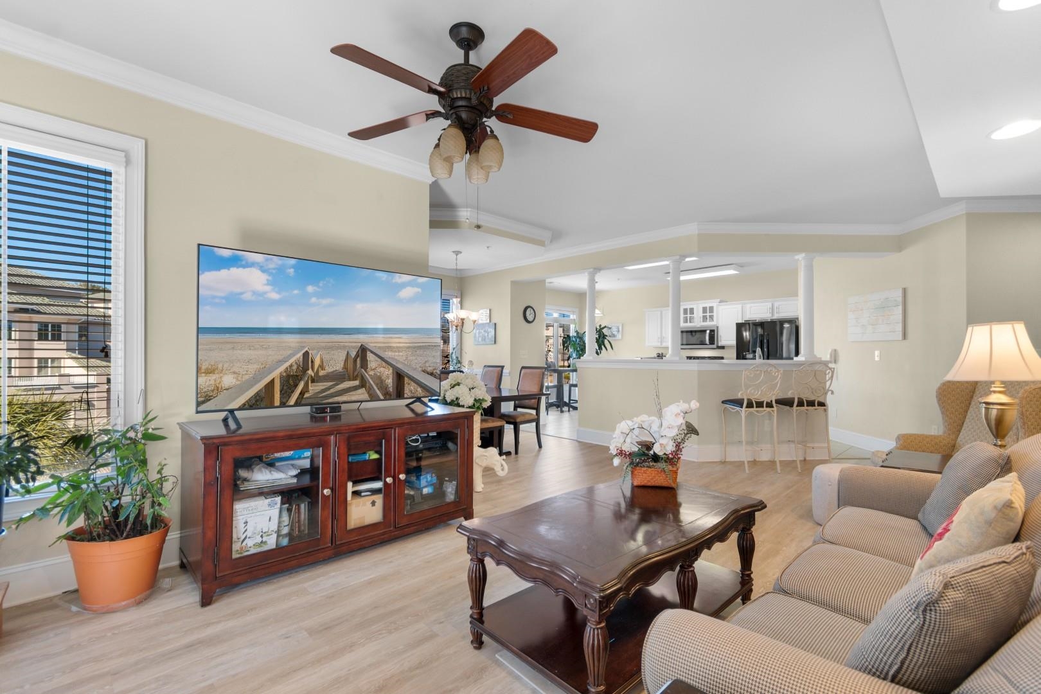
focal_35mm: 15
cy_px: 347
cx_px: 520
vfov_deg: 77.3
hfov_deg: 100.4
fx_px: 434
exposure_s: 1/20
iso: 100
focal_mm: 10
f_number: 4.5
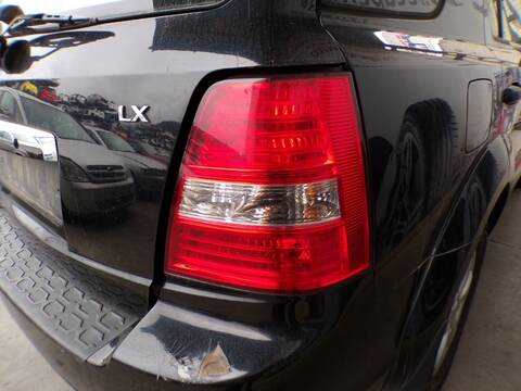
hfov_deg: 71.6
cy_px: 196
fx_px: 361
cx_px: 260
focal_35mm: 24
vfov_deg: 56.8
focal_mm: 4.3
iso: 100
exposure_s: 1/45
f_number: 3
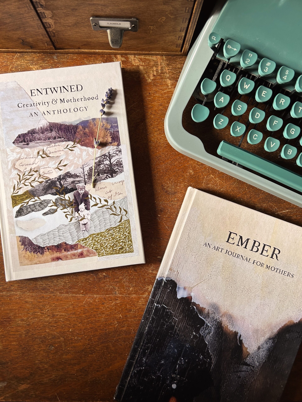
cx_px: 151
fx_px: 302
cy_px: 201
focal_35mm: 26
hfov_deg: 53.1
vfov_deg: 67.3
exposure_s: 1/121
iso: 80
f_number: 1.5
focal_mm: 5.7
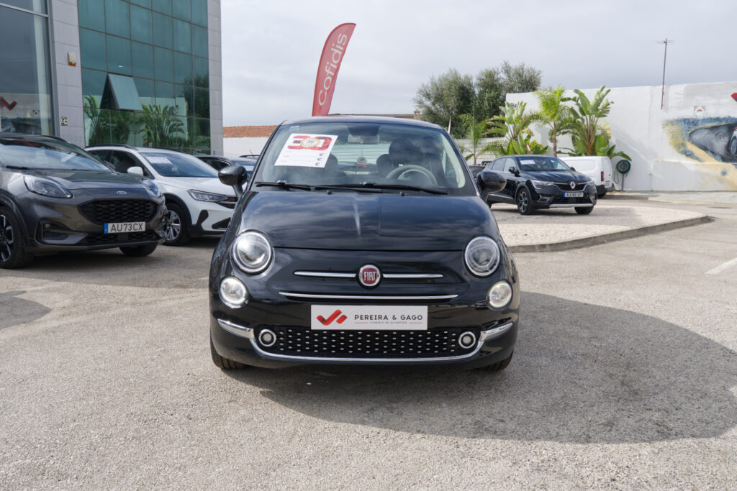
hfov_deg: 61.9
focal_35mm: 30
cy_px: 246
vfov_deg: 43.6
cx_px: 368
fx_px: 614
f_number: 9
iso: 160
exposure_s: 1/320
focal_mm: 20.3
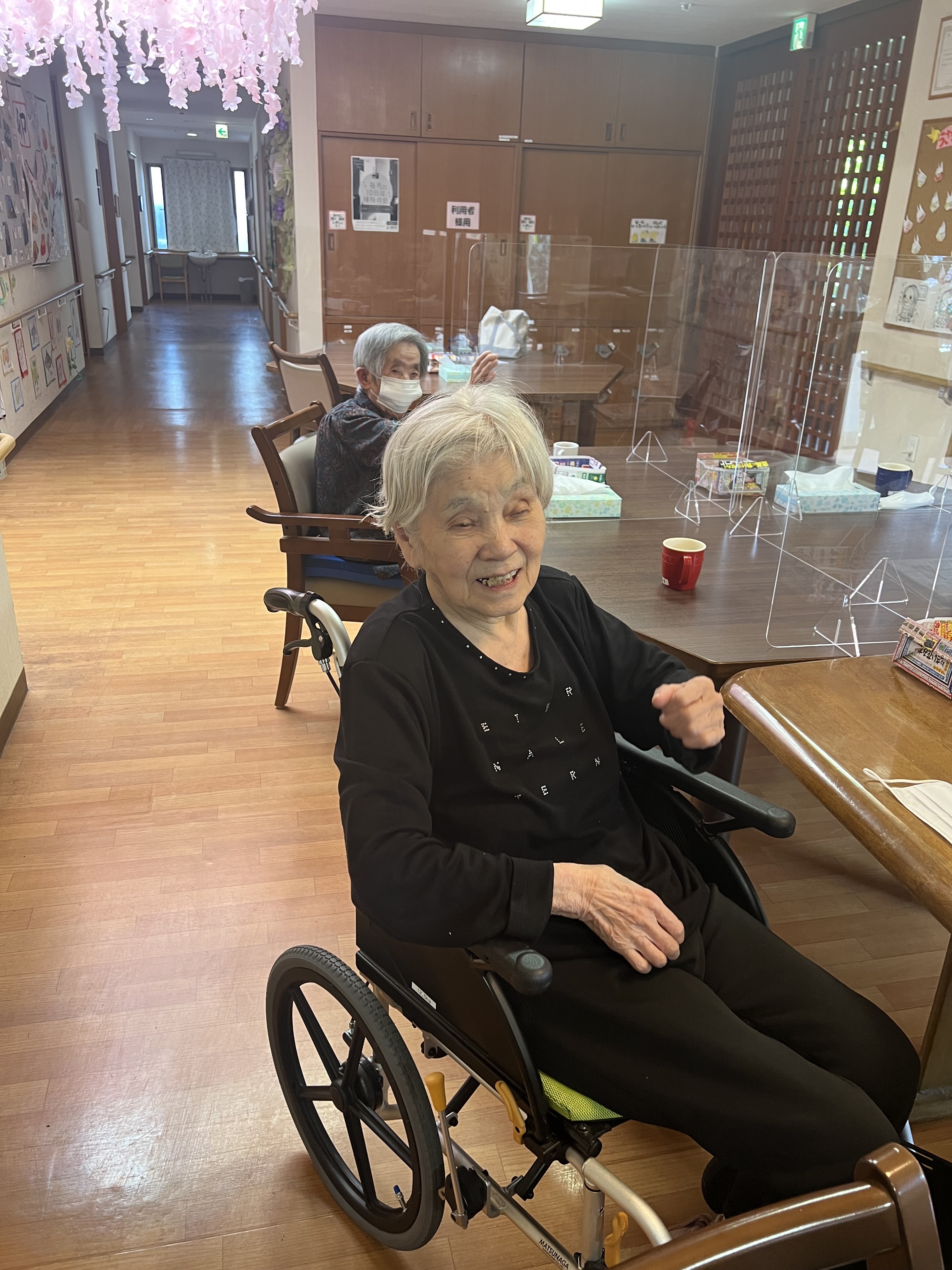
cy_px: 635
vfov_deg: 67.3
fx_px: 953
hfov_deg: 53.1
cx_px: 476
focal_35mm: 26
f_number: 1.5
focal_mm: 5.7
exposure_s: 1/50
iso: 125
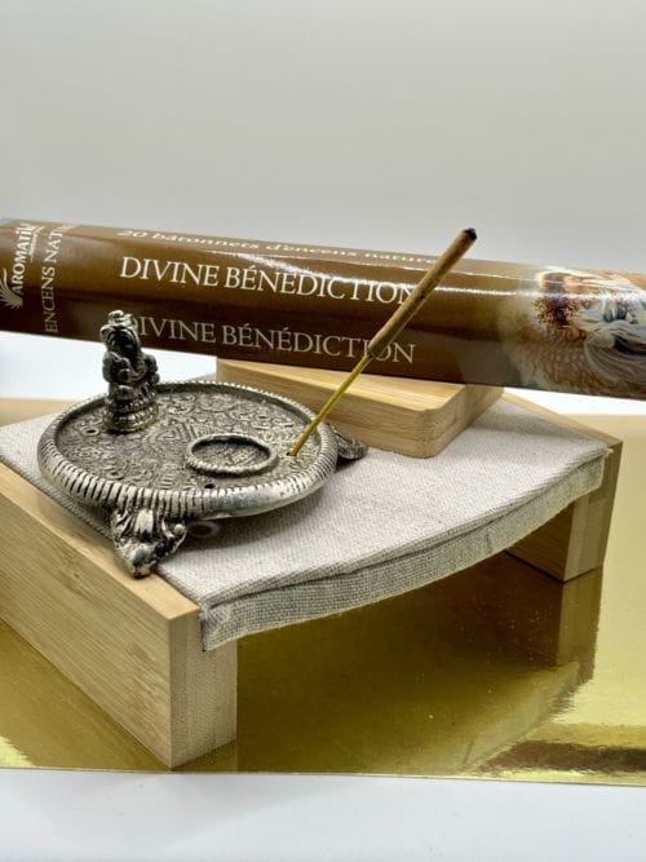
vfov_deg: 36.8
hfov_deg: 28.0
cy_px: 431
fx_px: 1294
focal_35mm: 52
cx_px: 323
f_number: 1.6
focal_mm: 5.96
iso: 32
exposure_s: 1/214
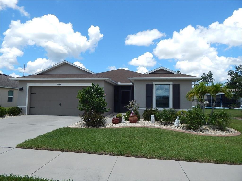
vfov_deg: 58.9
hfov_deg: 73.9
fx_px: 161
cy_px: 90
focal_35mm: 23
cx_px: 121
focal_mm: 4
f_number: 6
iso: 125
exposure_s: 1/400
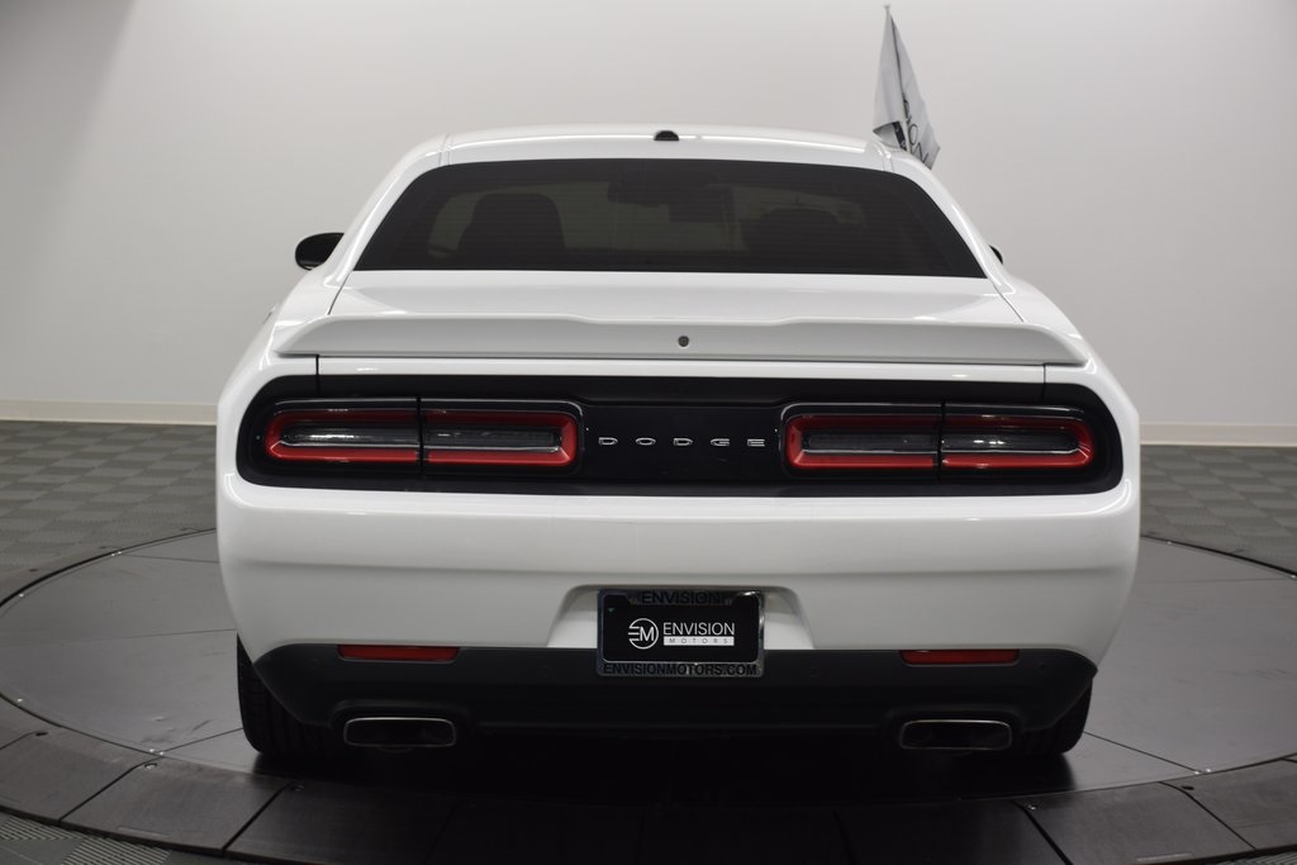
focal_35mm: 60
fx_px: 2162
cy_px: 432
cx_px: 648
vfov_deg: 22.6
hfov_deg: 33.4
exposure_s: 1/160
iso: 400
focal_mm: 40
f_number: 4.5
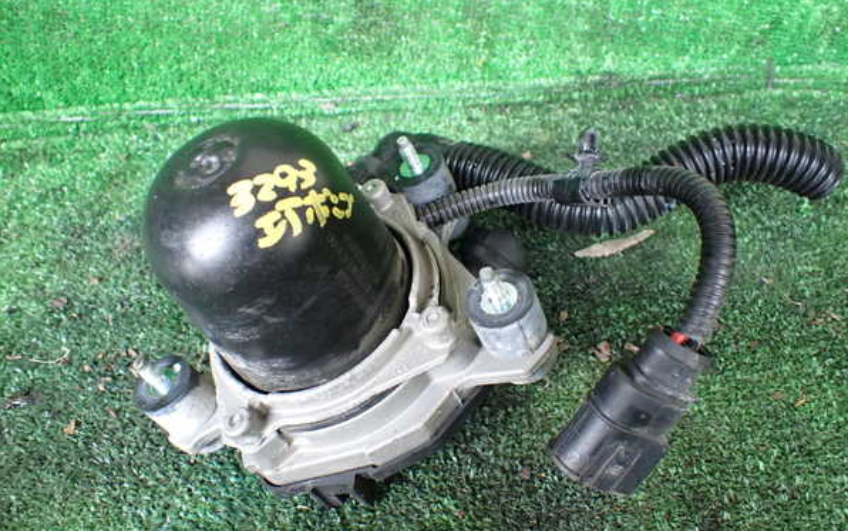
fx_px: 740
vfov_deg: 39.5
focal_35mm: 32
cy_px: 262
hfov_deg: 59.6
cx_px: 425
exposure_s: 1/60
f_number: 2.3
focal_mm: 5.4
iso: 800
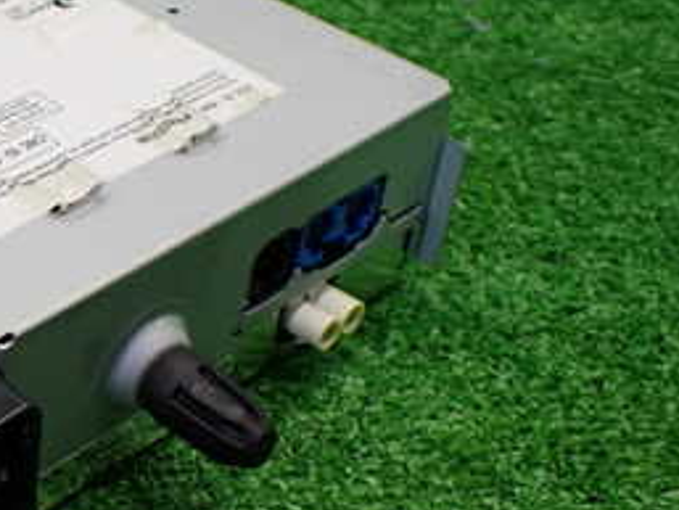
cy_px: 272
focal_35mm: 70
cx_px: -69
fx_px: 1374
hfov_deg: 25.7
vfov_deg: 21.0
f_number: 2.3
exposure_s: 1/125
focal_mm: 5.4
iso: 250
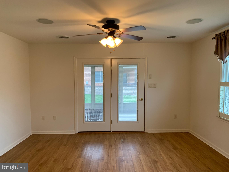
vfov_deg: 53.1
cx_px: 114
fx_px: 172
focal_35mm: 26
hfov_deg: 67.3
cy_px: 86
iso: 160
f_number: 1.8
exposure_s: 1/60
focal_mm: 4.25
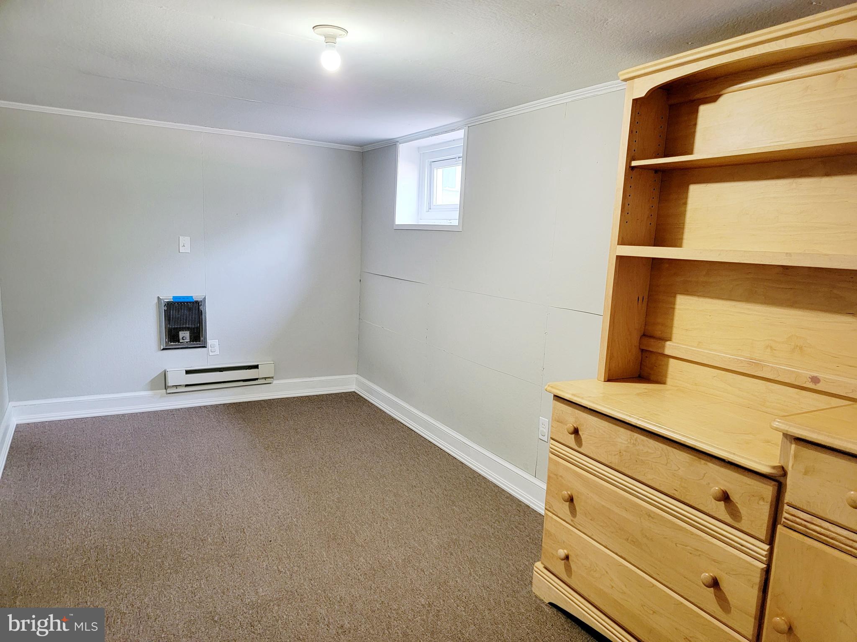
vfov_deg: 56.8
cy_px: 321
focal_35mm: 24
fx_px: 594
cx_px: 428
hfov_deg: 71.6
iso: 250
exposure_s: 1/40
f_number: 1.8
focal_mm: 6.7
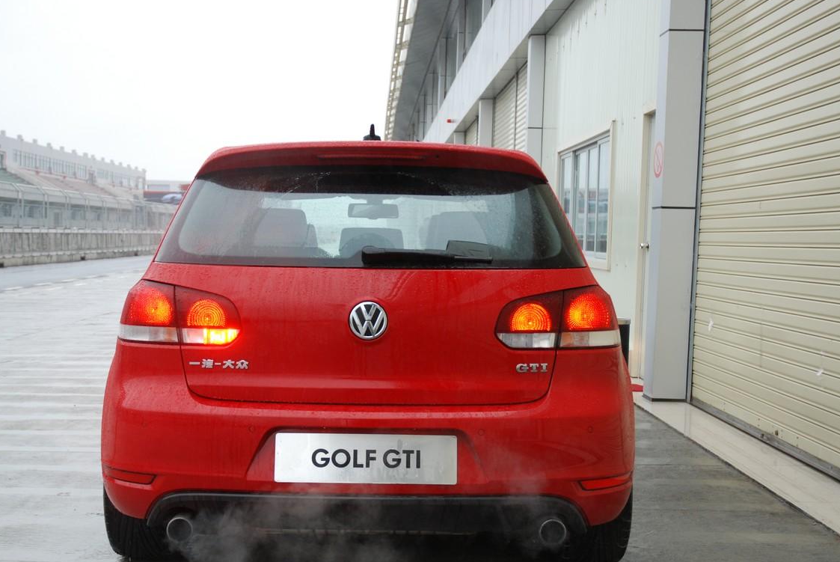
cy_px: 312
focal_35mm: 50
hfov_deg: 39.8
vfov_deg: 27.3
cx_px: 367
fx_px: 1158
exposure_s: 1/160
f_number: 4
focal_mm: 29
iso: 400
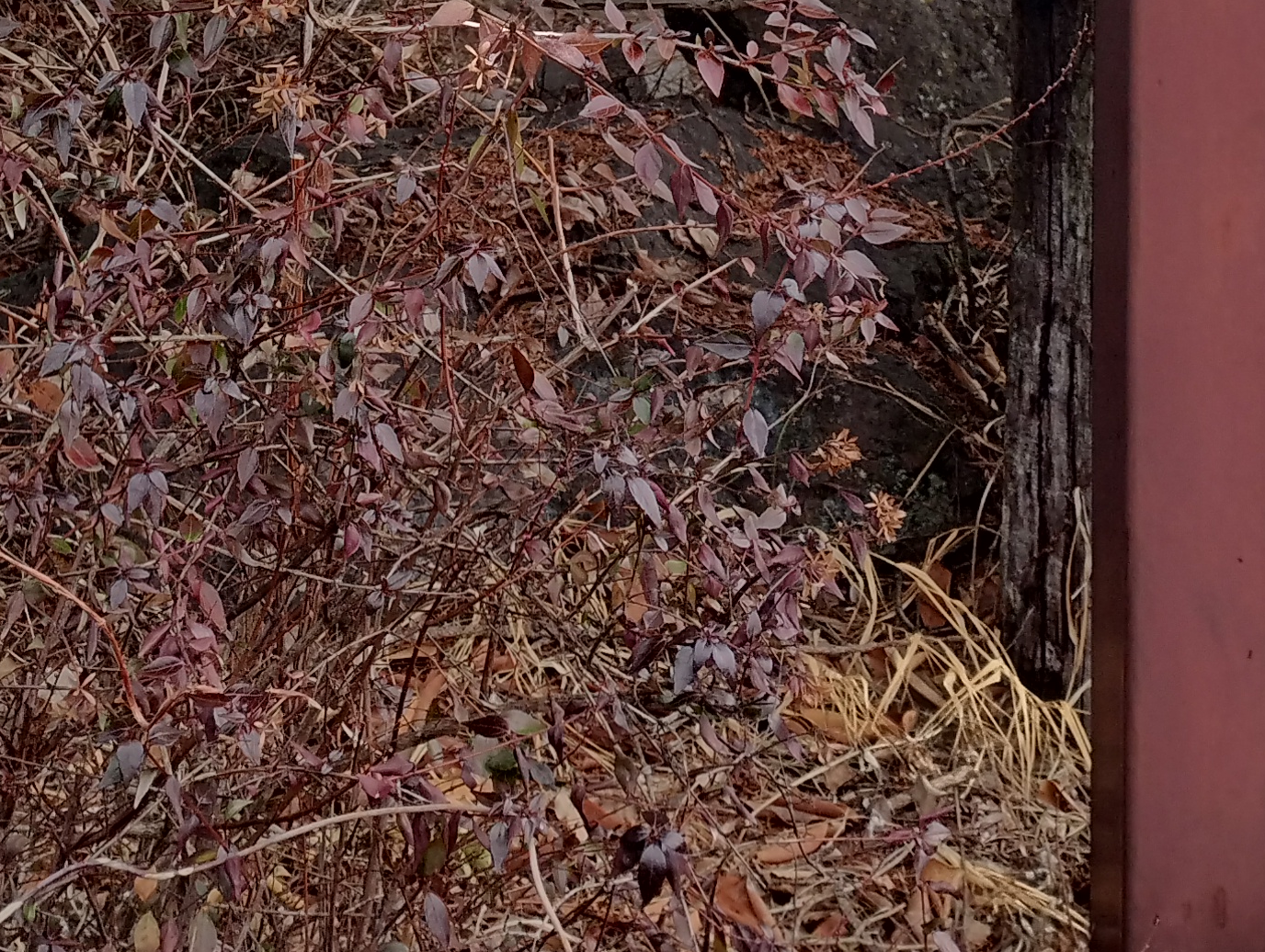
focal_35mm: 83
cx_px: 263
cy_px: -406
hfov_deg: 23.2
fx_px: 3037
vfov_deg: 16.5
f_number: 1.8
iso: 100
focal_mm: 4.27
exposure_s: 1/205
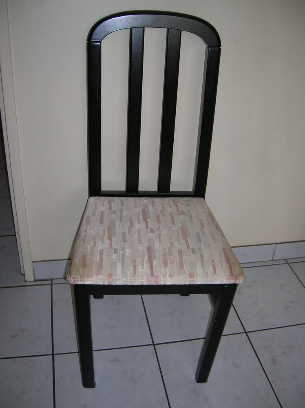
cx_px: 152
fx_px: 400
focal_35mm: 34
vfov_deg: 54.0
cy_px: 204
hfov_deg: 41.7
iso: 50
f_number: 2.9
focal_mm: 5.7
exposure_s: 1/60.1
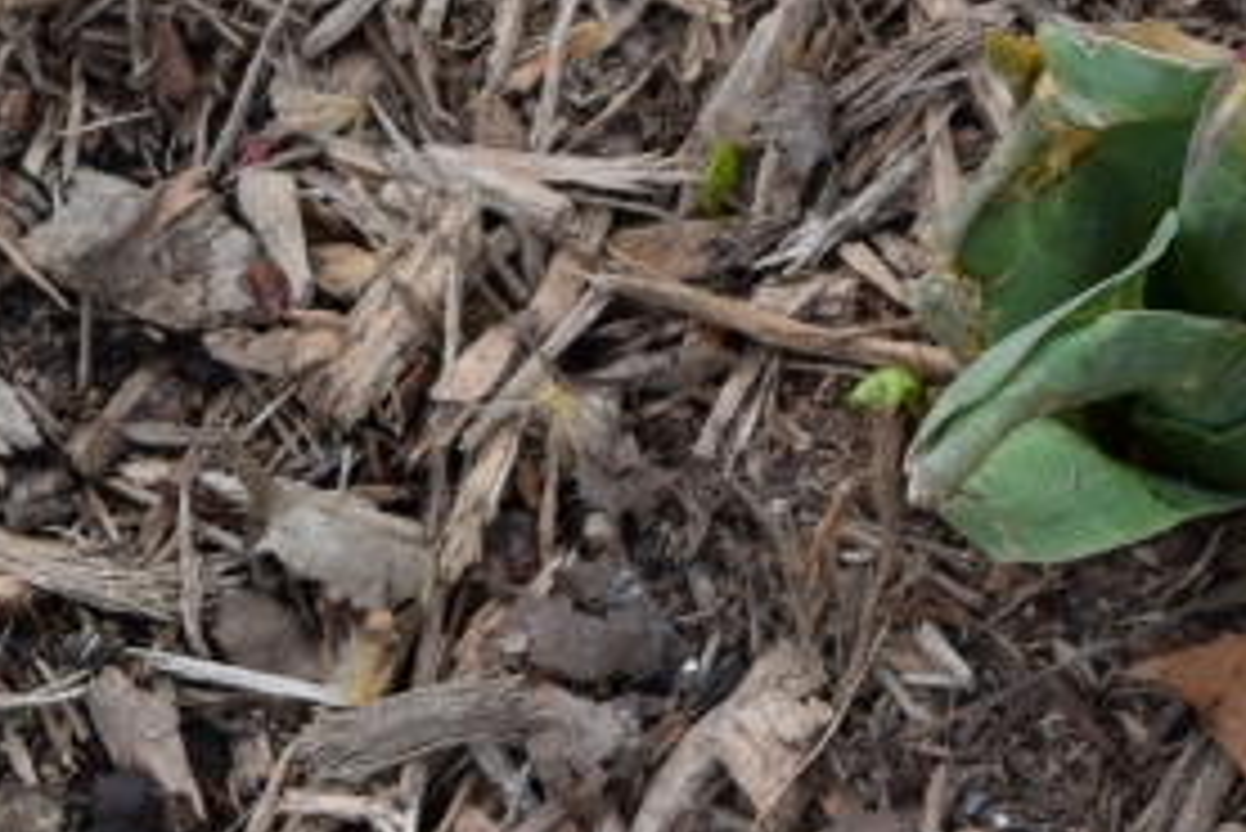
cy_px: 441
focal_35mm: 305
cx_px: 2263
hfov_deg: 6.6
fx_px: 10556
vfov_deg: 4.5
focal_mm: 55
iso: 360
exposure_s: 1/250
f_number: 8
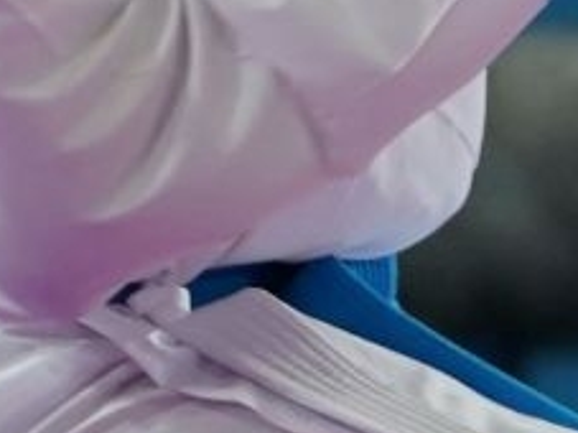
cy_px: -1054
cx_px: 1159
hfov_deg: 1.2
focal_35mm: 1630
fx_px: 27203
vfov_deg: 0.9
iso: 1000
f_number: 2.8
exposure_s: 1/1000
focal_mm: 143
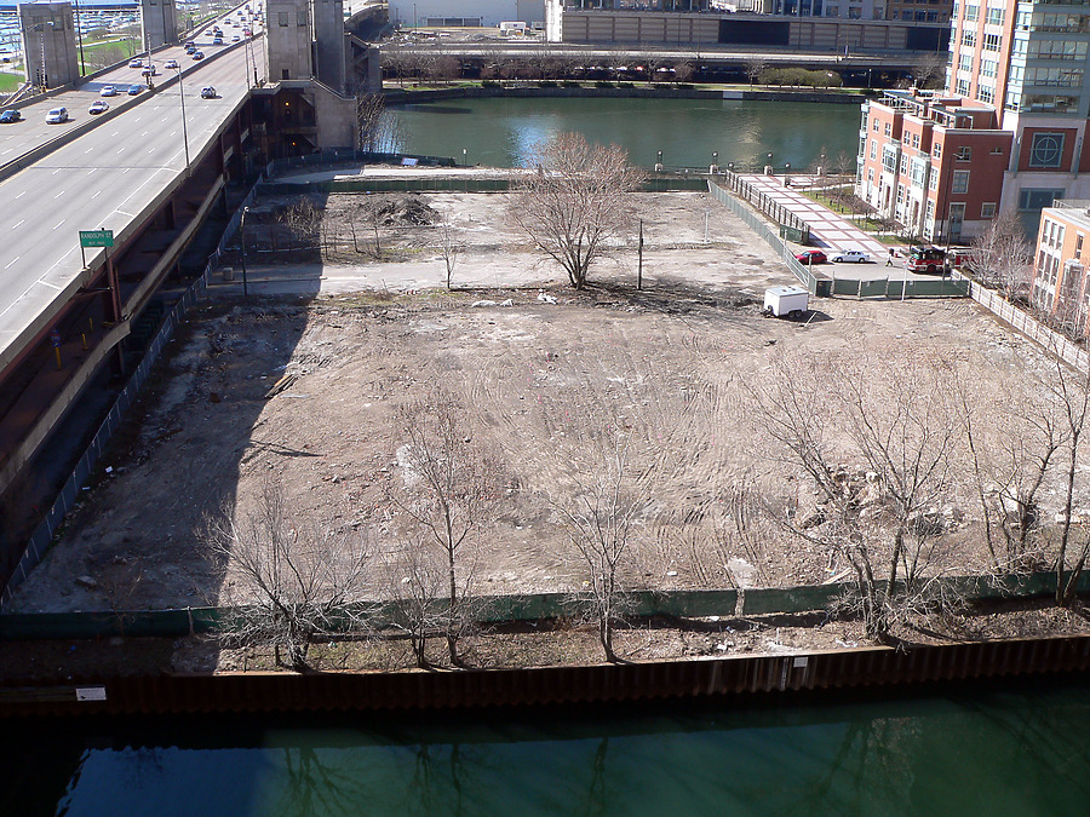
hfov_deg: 51.4
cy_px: 408
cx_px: 545
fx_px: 1134
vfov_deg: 39.7
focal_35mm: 36
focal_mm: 6
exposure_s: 1/400
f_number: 4
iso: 80
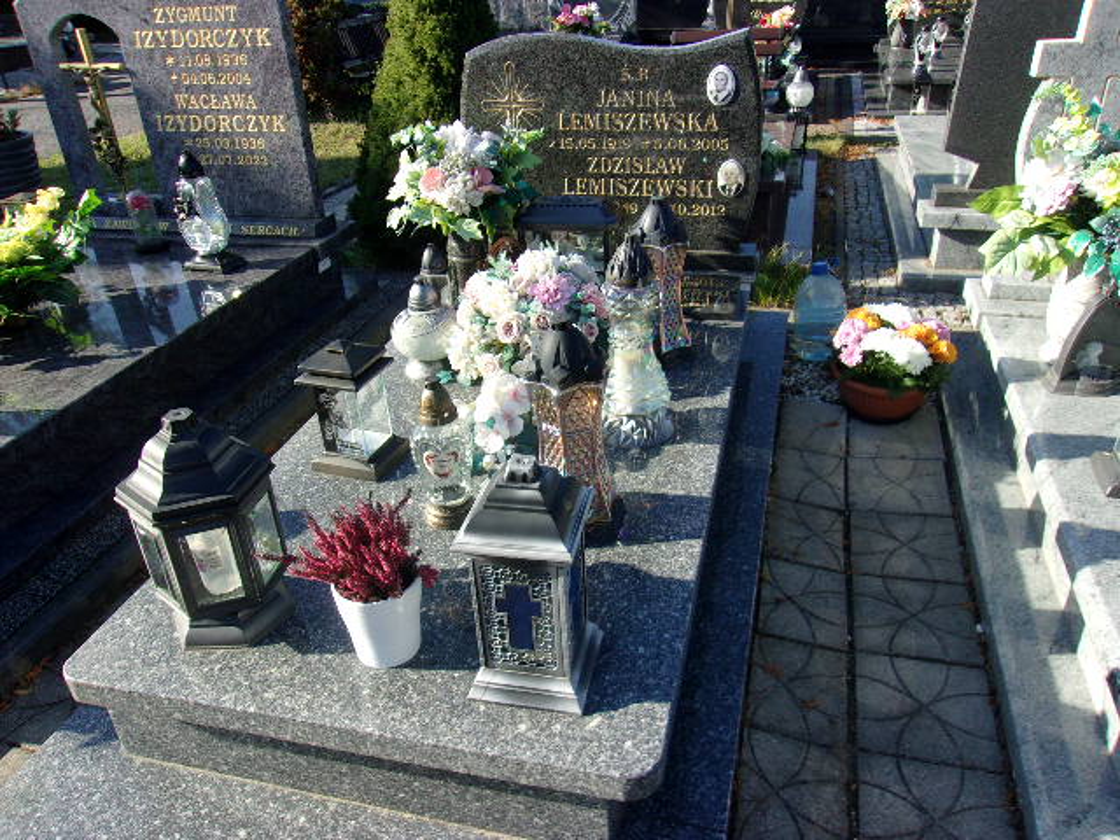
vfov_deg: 51.4
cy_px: 420
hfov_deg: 65.3
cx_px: 560
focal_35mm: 27
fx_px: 874
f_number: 10.4
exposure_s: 1/40
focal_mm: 4.9
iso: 80
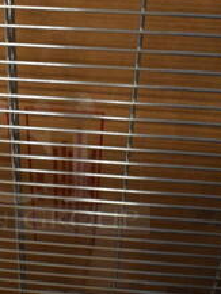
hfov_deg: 17.8
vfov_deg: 24.1
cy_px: 163
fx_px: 689
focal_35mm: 81
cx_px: 0
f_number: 3.5
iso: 2800
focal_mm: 20
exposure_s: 1/125
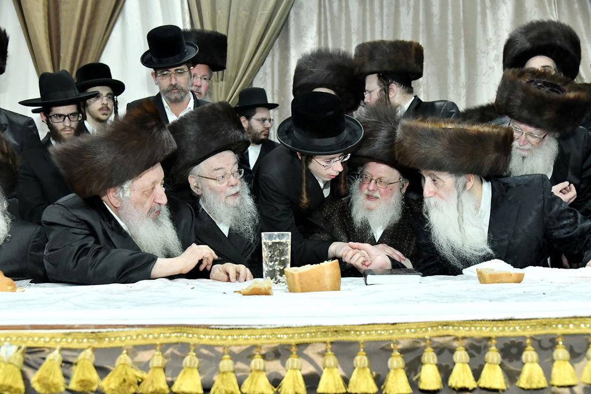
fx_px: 624
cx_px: 296
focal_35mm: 38
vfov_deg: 35.1
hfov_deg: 50.7
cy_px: 197
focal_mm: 38
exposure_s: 1/250
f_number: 5
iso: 4000
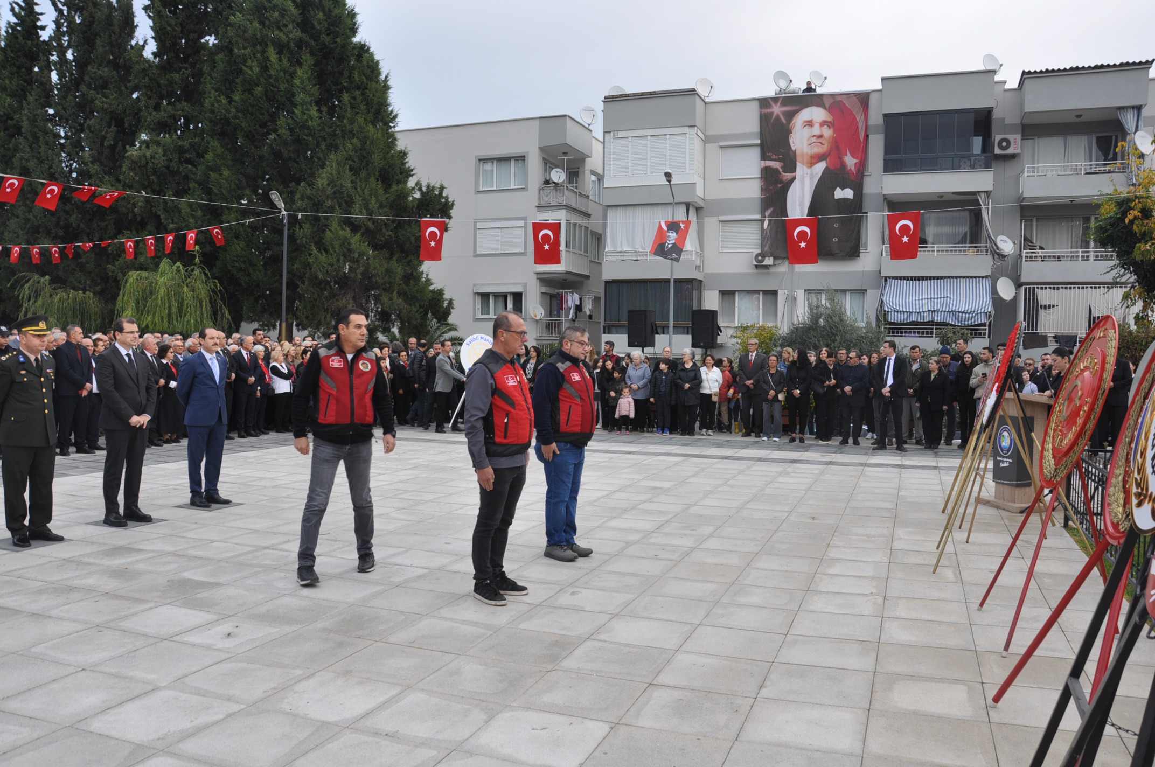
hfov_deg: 67.4
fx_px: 865
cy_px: 384
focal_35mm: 27
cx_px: 578
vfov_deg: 47.8
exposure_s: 1/60
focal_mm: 18
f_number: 8
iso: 200
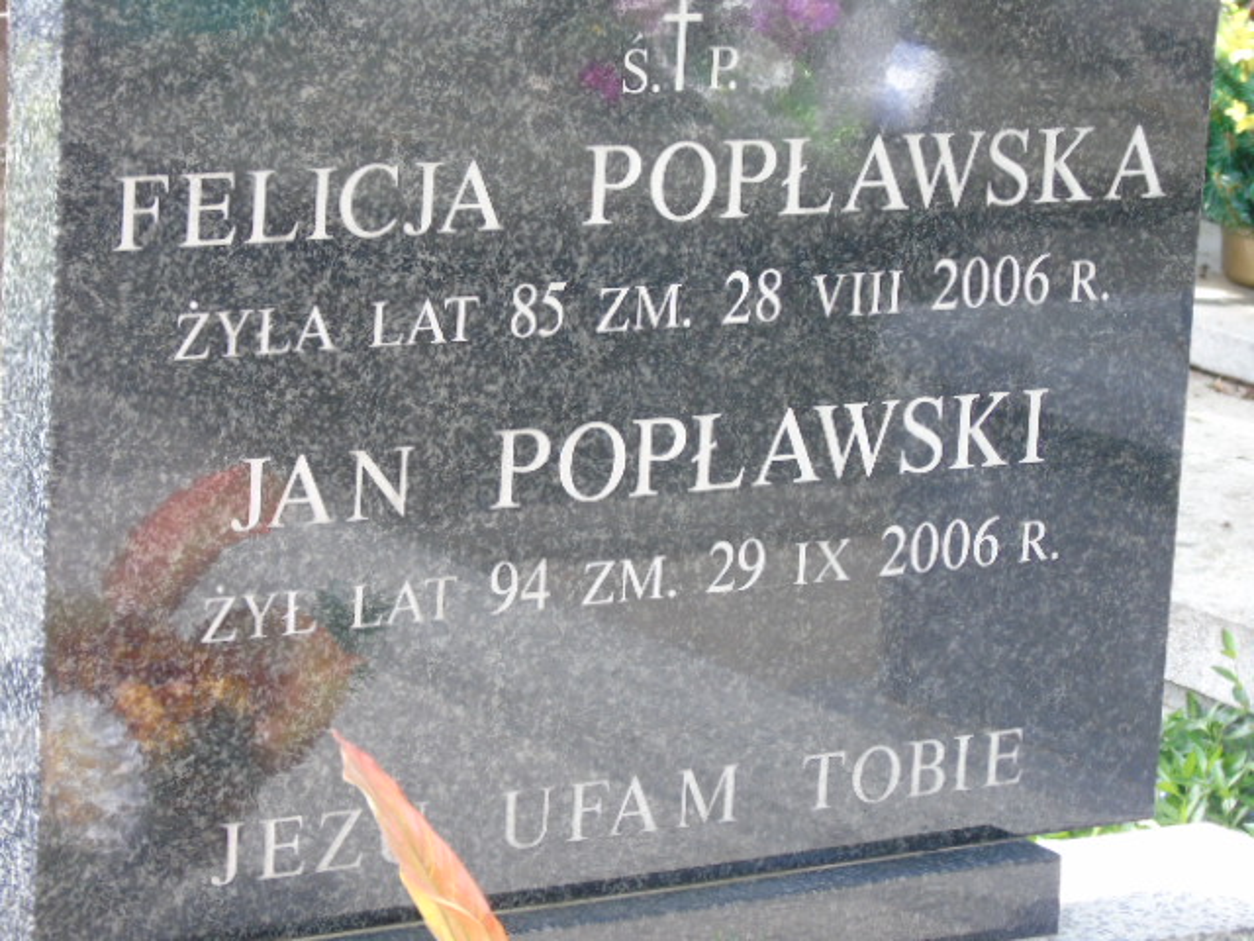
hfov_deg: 13.9
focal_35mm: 142
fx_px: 5144
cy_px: 470
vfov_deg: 10.4
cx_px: 627
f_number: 4.7
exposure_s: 1/125
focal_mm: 25
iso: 320
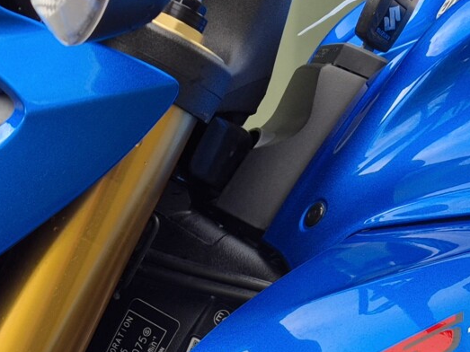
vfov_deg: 15.1
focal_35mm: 88
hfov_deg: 21.8
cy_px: 575
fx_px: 1195
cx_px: 57
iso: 25
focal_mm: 5.4
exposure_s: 1/287
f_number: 1.8
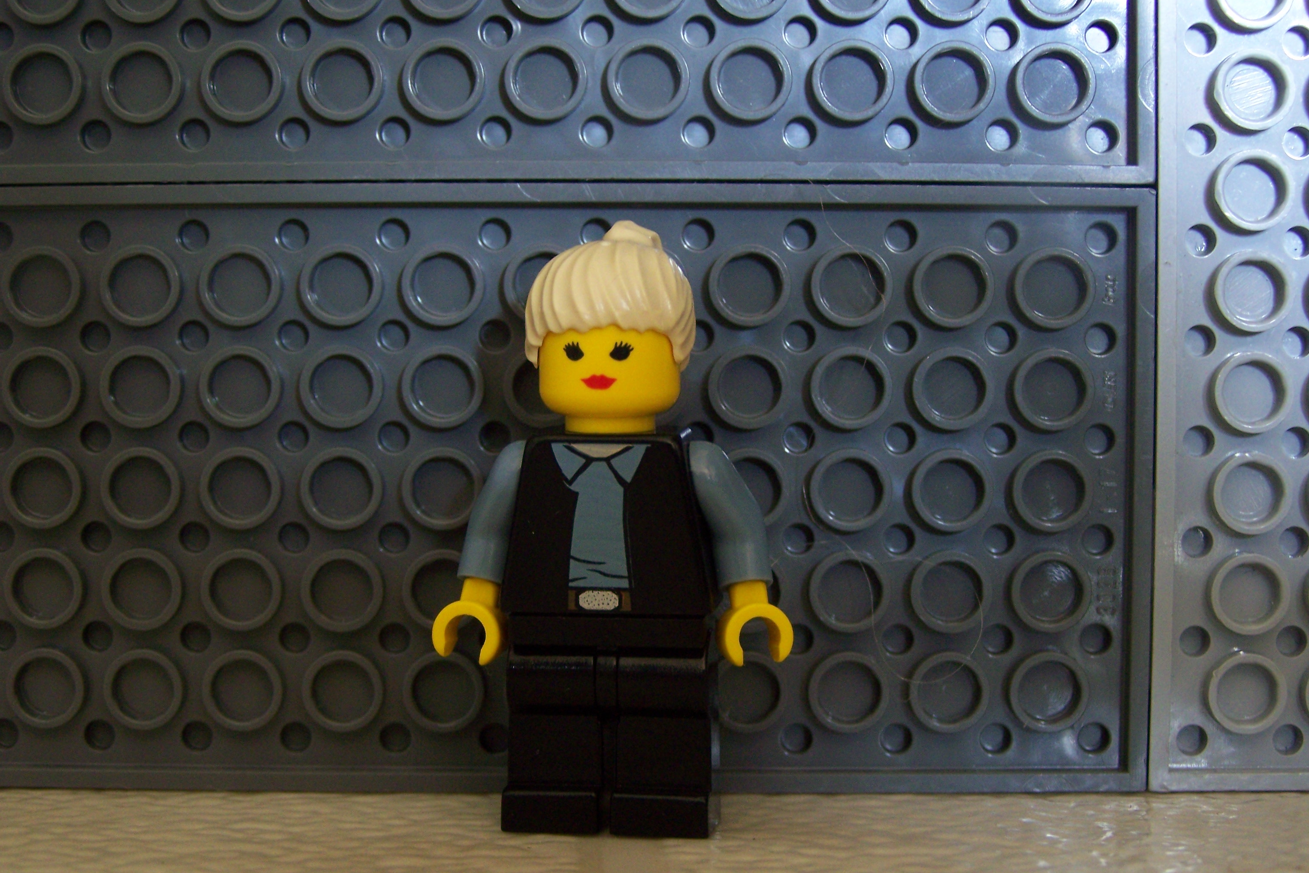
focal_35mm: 67
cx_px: 654
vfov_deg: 20.3
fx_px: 2436
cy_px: 461
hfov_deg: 30.1
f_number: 3.2
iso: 160
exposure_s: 1/8
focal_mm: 10.7
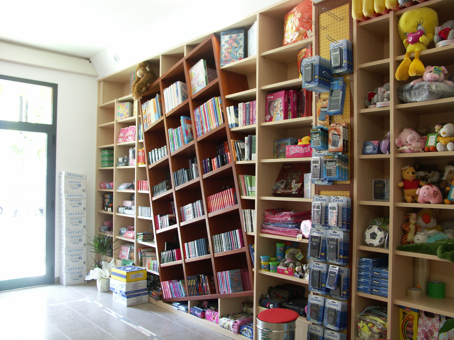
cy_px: 170
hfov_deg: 58.4
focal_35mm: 31
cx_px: 227
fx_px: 407
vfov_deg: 45.4
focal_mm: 7.99
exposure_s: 1/15
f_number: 2.8
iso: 100
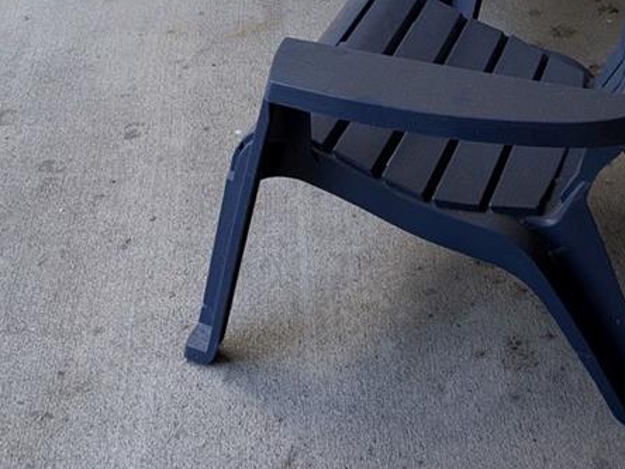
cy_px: -294
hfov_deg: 29.8
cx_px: 364
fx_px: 1174
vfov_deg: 19.0
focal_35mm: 65
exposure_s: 1/100
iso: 26
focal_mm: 6.9
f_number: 1.68
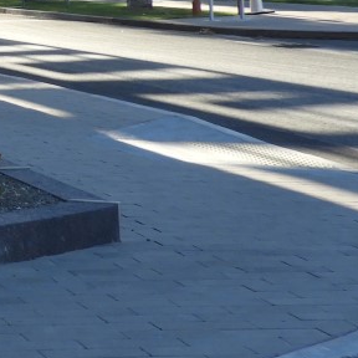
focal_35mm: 106
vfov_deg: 15.8
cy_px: -62
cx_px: -484
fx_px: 1240
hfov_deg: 12.9
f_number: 3.3
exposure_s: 1/320
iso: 100
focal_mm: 4.3
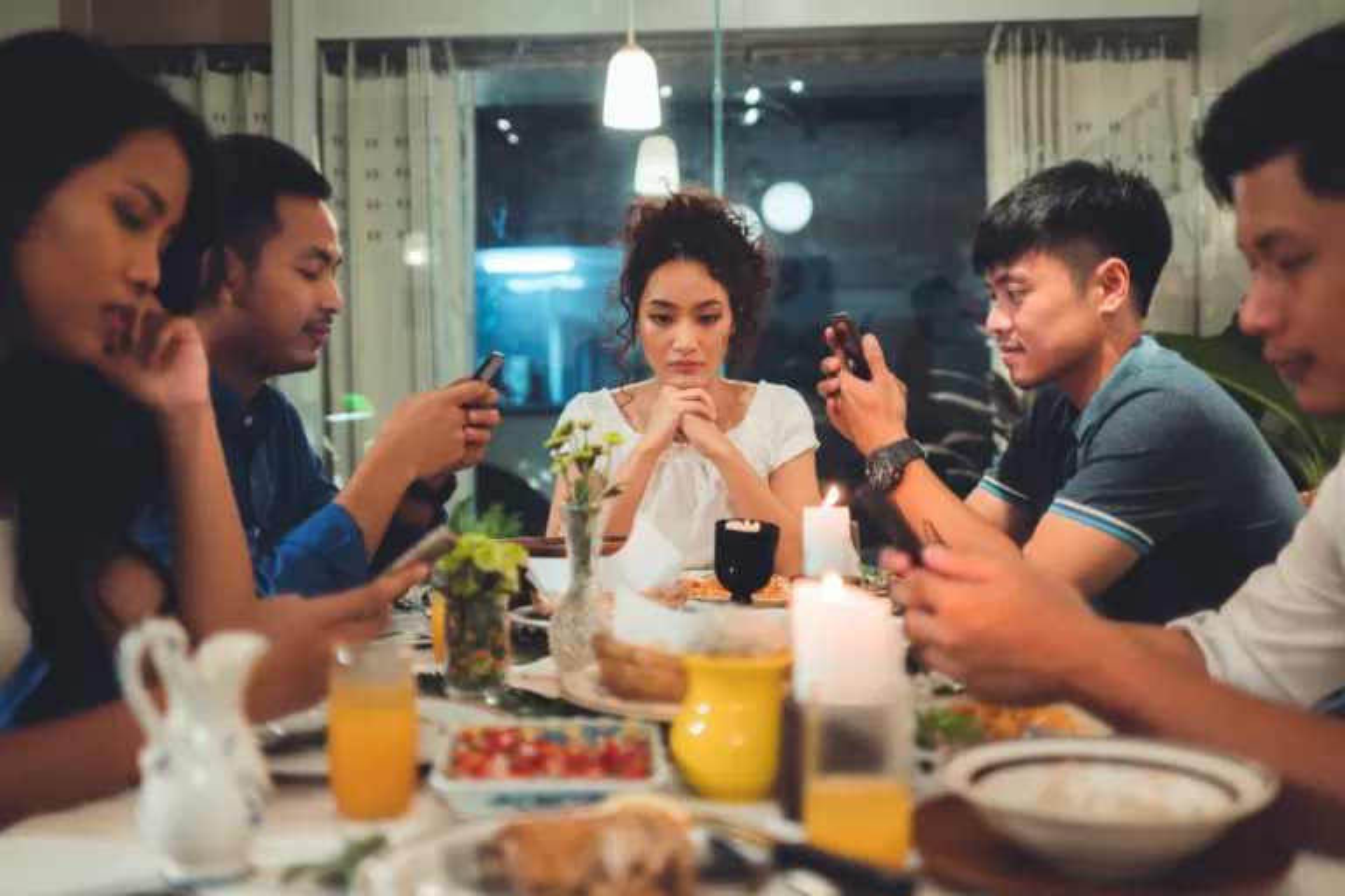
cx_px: 672
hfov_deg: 54.4
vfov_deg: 37.9
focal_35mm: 35
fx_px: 1308
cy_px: 448
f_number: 2
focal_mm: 35
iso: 400
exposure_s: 1/50
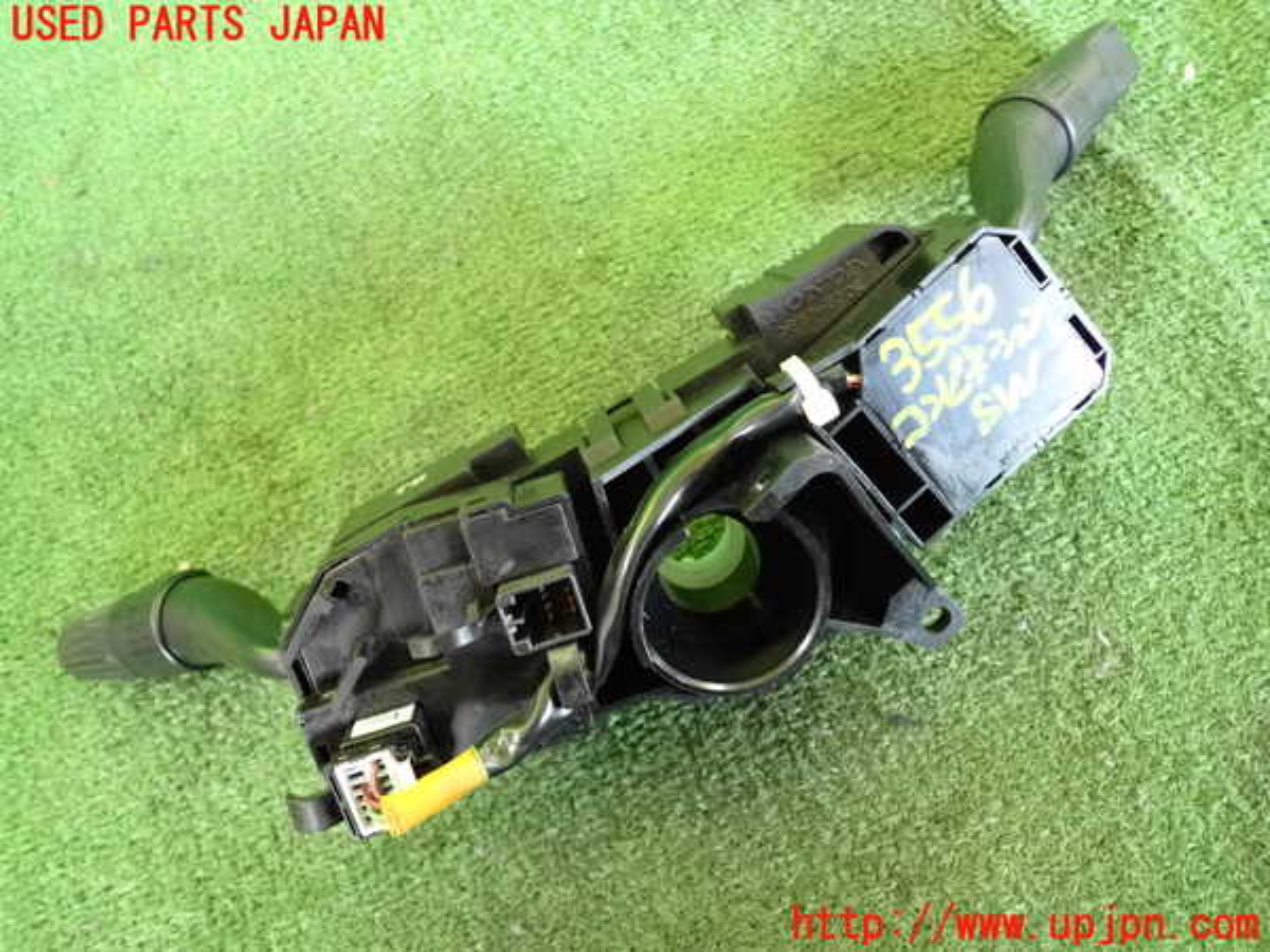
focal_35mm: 28
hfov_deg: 63.4
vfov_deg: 49.7
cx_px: 635
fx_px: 1027
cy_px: 476
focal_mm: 5.05
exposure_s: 1/125
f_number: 2.2
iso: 1600
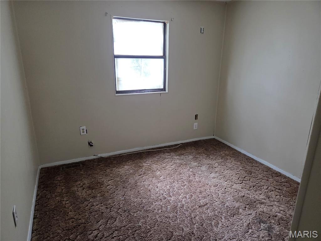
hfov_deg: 73.9
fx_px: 213
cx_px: 160
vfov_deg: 58.9
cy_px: 120
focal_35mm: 23
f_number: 1.8
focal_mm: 5.4
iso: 640
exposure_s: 1/120
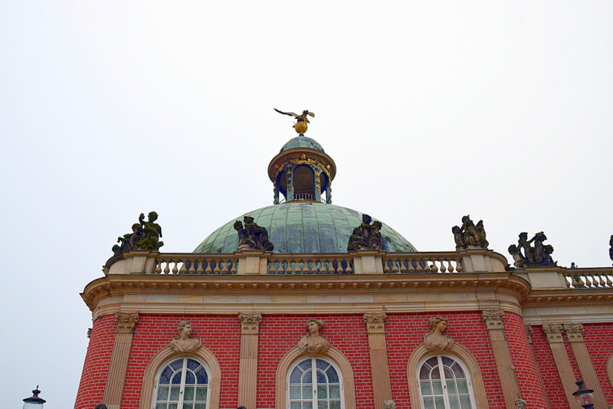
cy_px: 204
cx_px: 306
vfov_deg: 48.0
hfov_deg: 67.4
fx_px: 460
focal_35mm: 27
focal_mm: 18
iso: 400
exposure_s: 1/60
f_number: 8
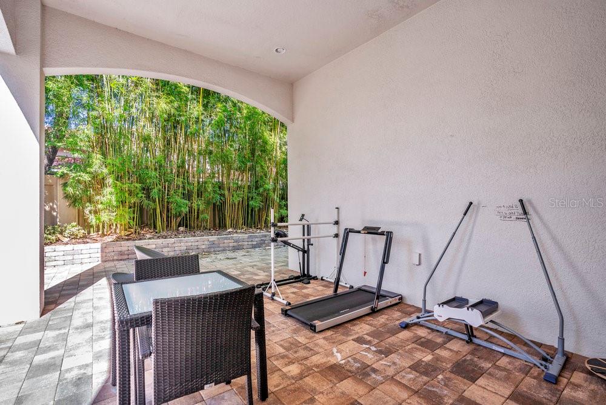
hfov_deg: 96.7
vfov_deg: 73.8
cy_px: 202
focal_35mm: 16
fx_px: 269
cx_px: 303
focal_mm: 16
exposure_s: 1/160
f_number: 4
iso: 160
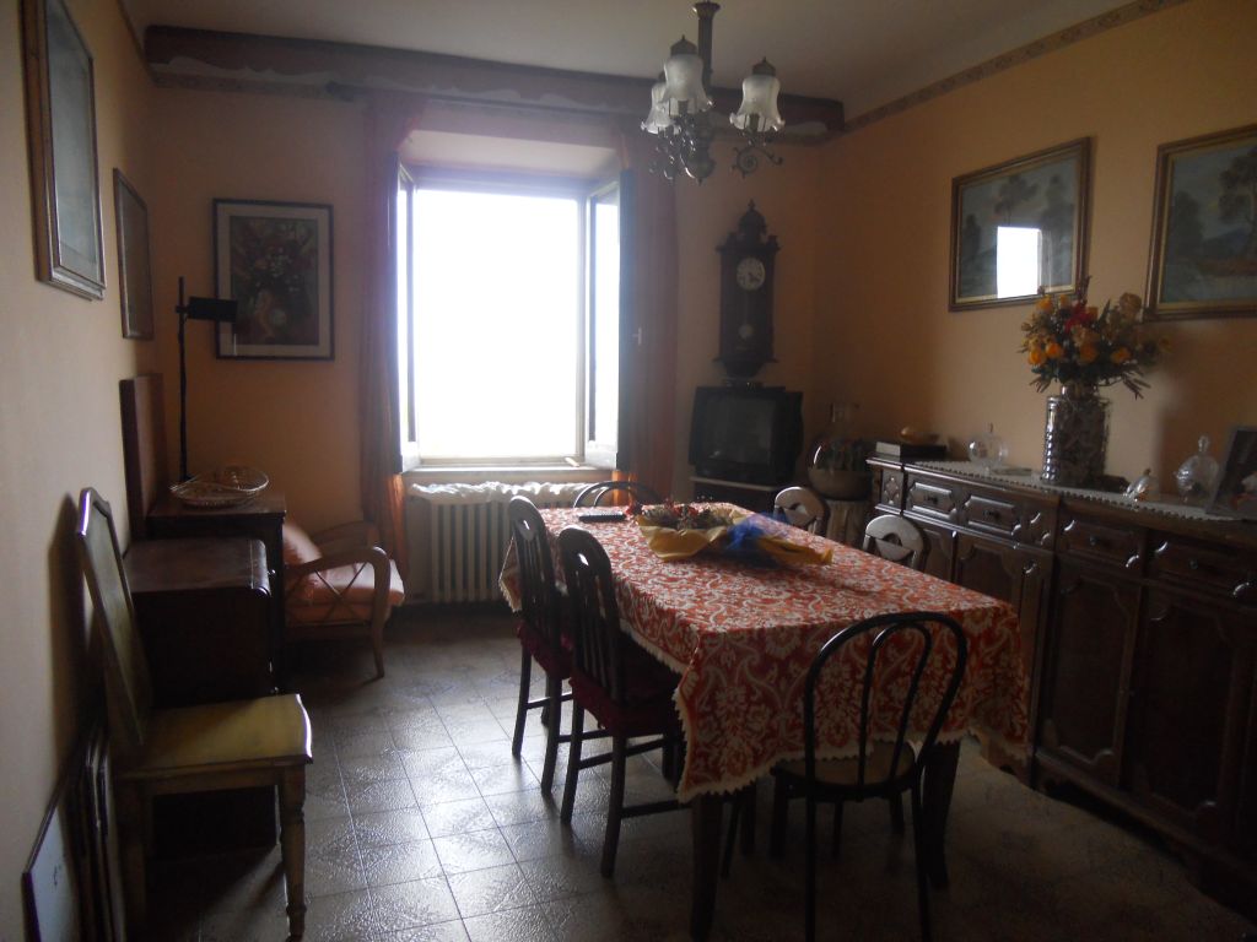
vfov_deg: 51.4
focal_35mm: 27
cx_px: 628
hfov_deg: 65.3
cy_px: 471
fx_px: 980
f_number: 3.2
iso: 200
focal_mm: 4.9
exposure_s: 1/30
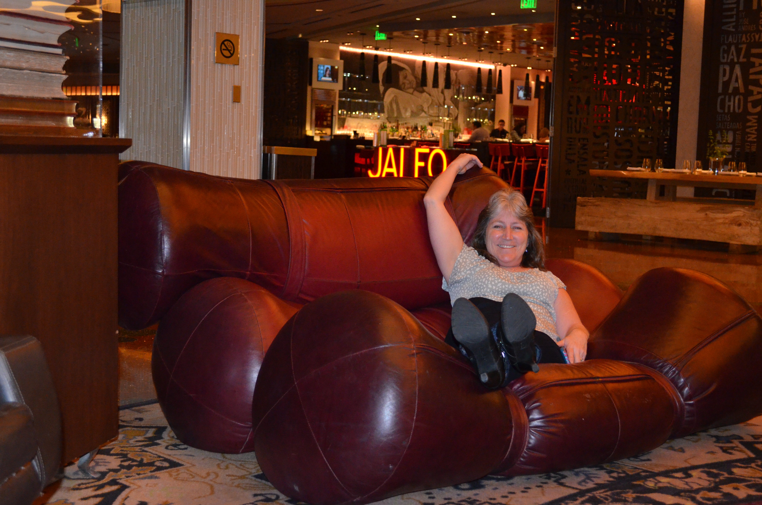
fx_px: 1109
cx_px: 381
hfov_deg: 37.9
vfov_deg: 25.6
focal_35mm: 52
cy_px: 252
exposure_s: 1/60
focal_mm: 35
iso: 3200
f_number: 5
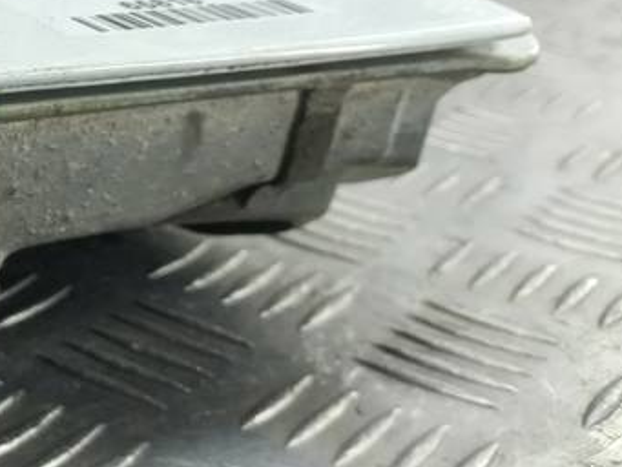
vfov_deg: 19.5
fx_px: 1348
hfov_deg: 22.7
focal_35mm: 75
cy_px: 119
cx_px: -226
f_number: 1.8
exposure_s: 1/50
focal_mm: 4.6
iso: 100
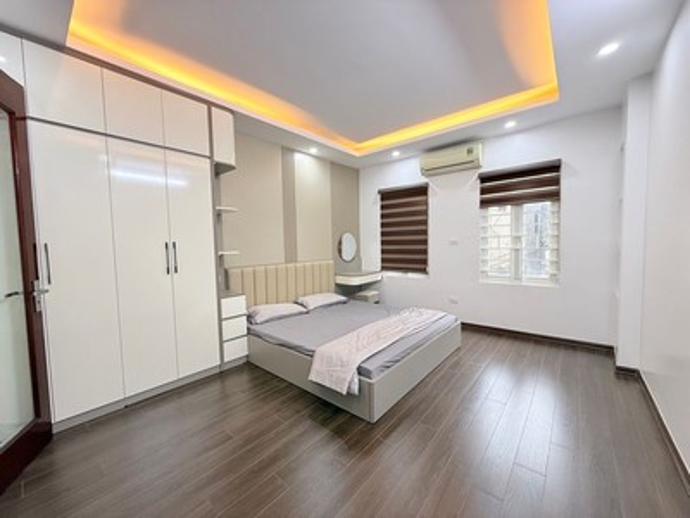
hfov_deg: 102.1
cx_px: 345
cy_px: 259
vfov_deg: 85.7
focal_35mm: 14
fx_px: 279
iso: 200
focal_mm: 2.22
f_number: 2.2
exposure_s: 1/100
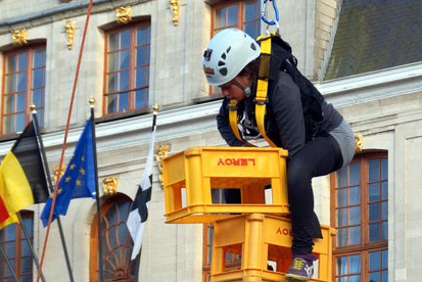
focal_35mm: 120
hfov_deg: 17.1
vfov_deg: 11.5
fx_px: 1404
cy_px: 187
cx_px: 278
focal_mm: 55
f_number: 7.1
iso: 200
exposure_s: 1/200
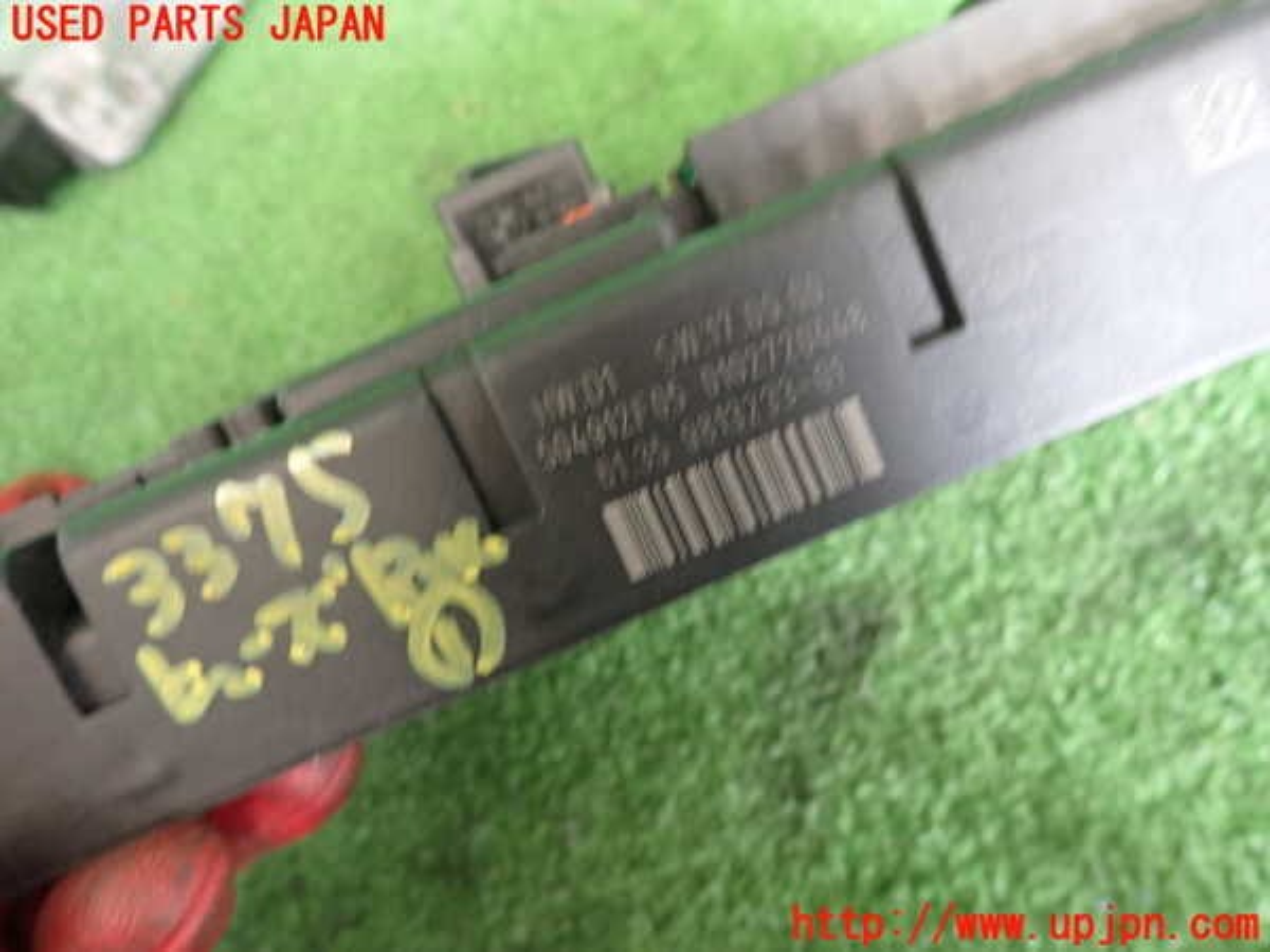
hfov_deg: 69.4
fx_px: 917
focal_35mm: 25
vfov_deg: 54.9
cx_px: 635
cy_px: 476
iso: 500
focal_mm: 4.5
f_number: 2
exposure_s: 1/30
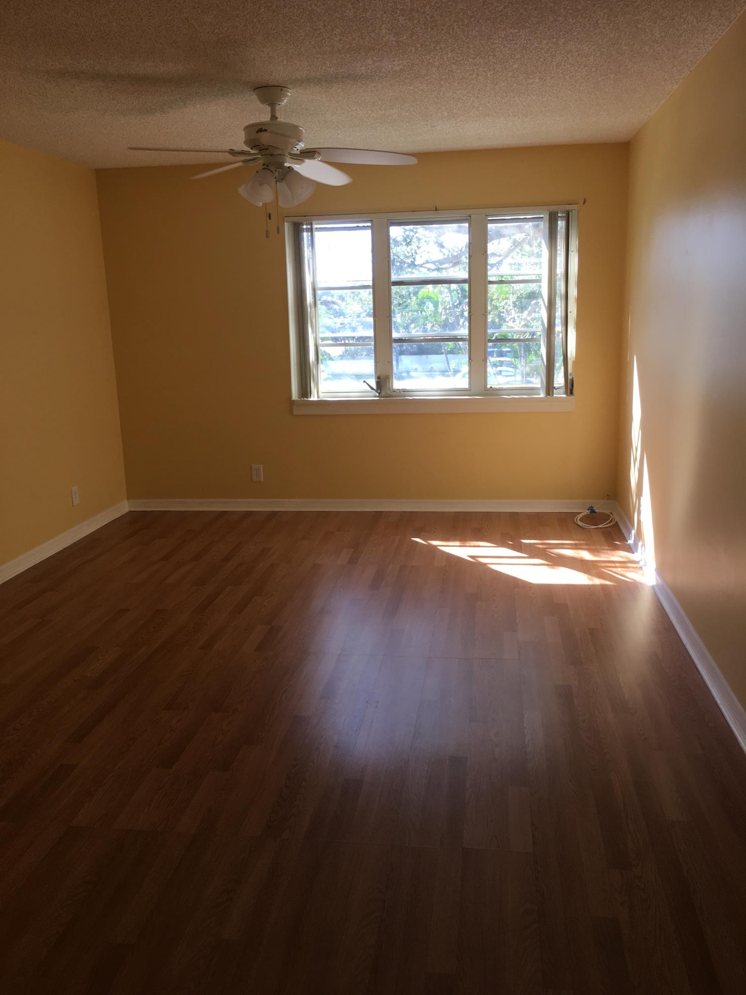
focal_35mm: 29
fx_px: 833
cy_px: 498
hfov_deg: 48.2
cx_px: 373
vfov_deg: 61.7
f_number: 2.2
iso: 25
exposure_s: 1/60
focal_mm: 4.15
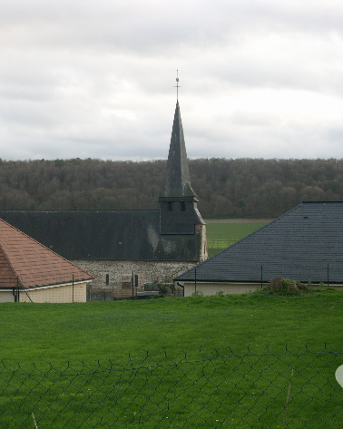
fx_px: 940
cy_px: 215
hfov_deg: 20.6
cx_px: 113
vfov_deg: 25.7
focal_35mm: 74
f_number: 4.5
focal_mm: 14.5
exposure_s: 1/125
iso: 64
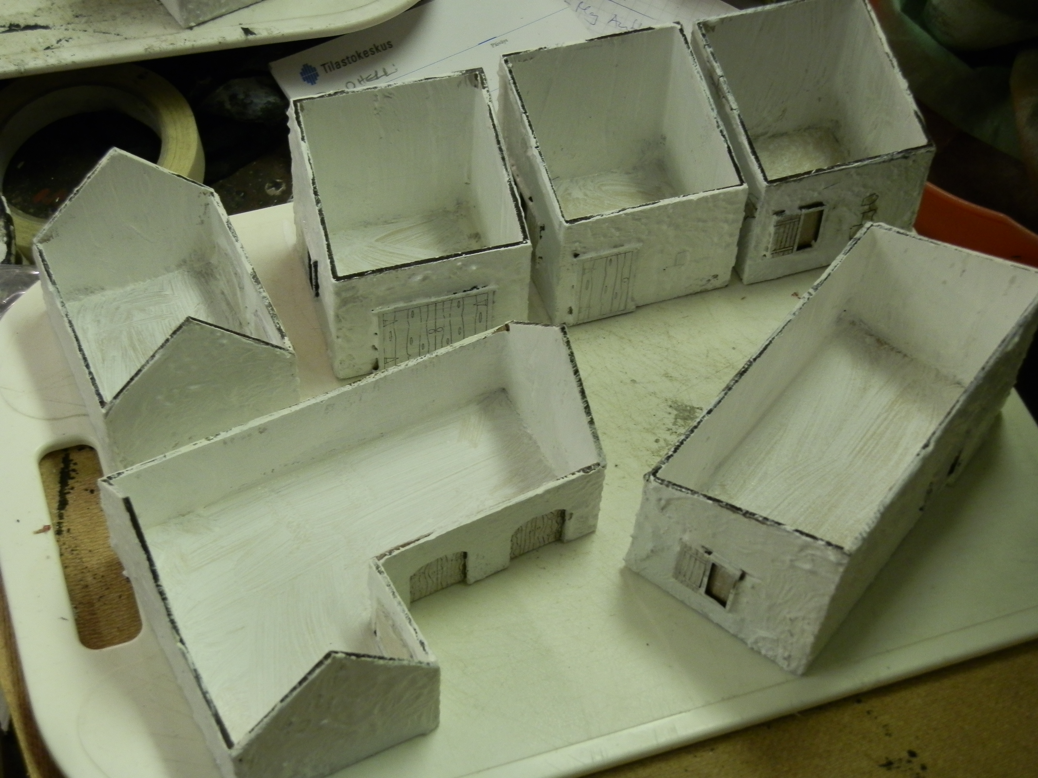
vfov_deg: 24.0
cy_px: 389
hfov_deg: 31.7
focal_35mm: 61
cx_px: 519
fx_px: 1829
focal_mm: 10.99
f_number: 3.7
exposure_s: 1/20
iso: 200
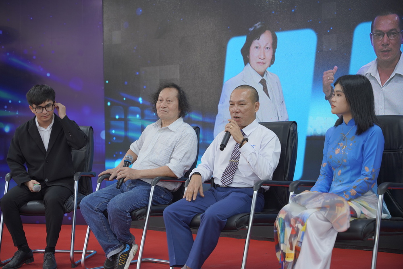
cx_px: 202
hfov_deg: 28.8
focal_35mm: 70
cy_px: 134
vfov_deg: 19.5
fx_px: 784
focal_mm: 70
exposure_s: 1/160
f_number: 2.8
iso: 500
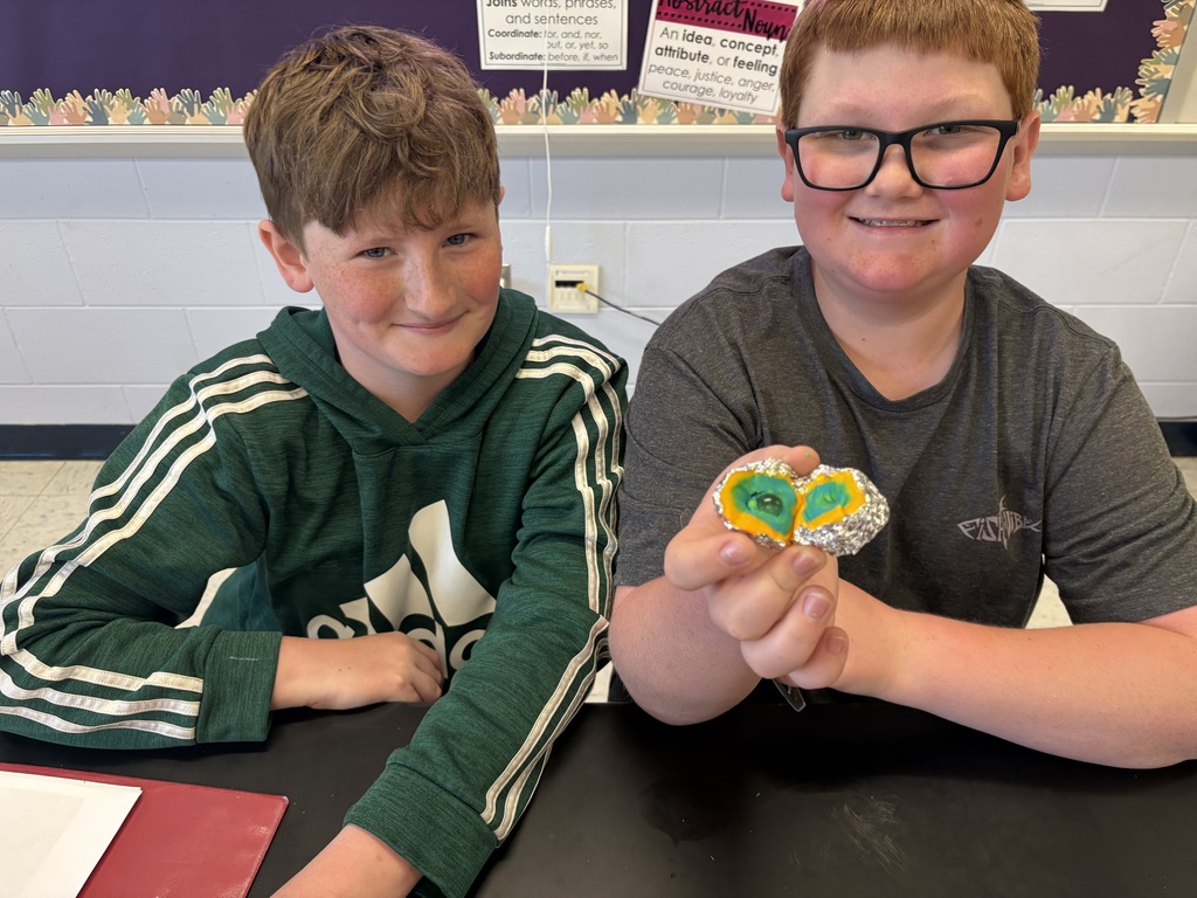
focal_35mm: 26
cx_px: 598
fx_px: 899
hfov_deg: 67.3
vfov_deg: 53.1
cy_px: 449
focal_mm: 5.96
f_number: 1.6
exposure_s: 1/60
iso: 160
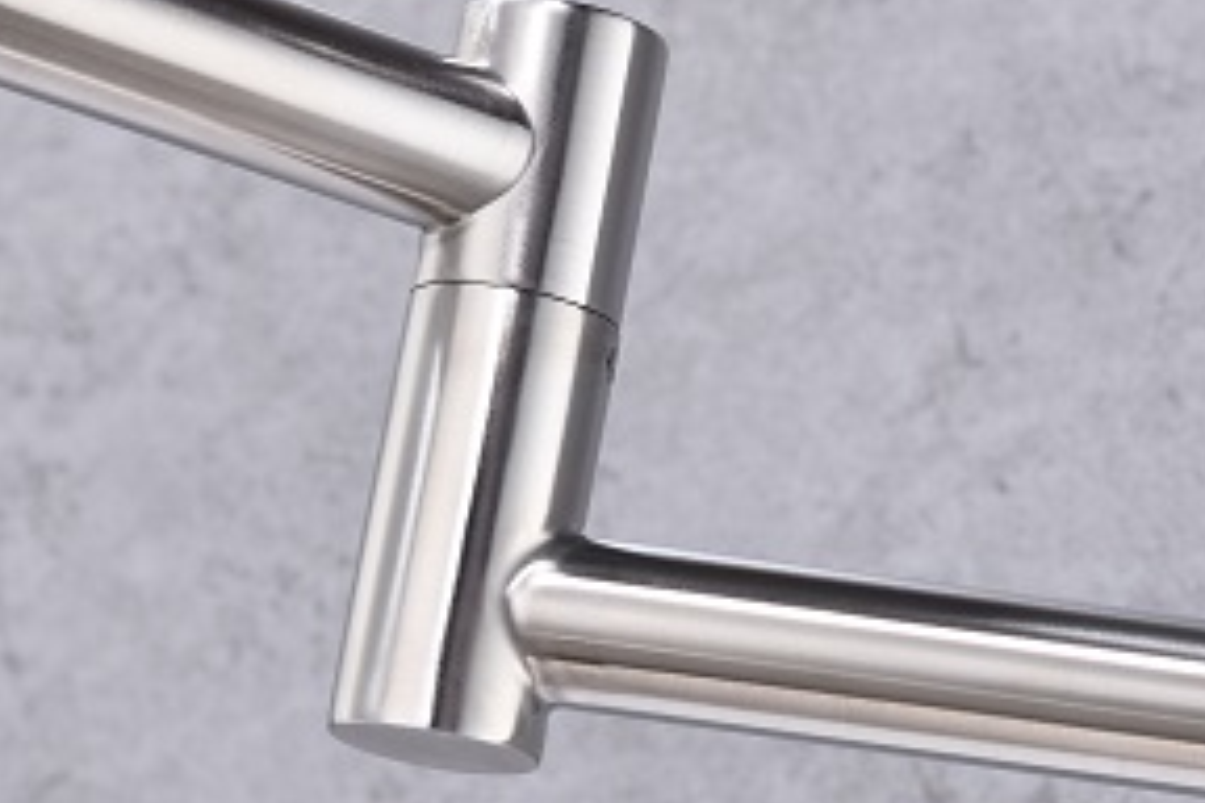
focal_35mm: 182
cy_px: 581
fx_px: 6091
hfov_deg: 11.3
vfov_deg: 7.5
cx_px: 996
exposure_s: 1/100
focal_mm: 70
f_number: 10
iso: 100
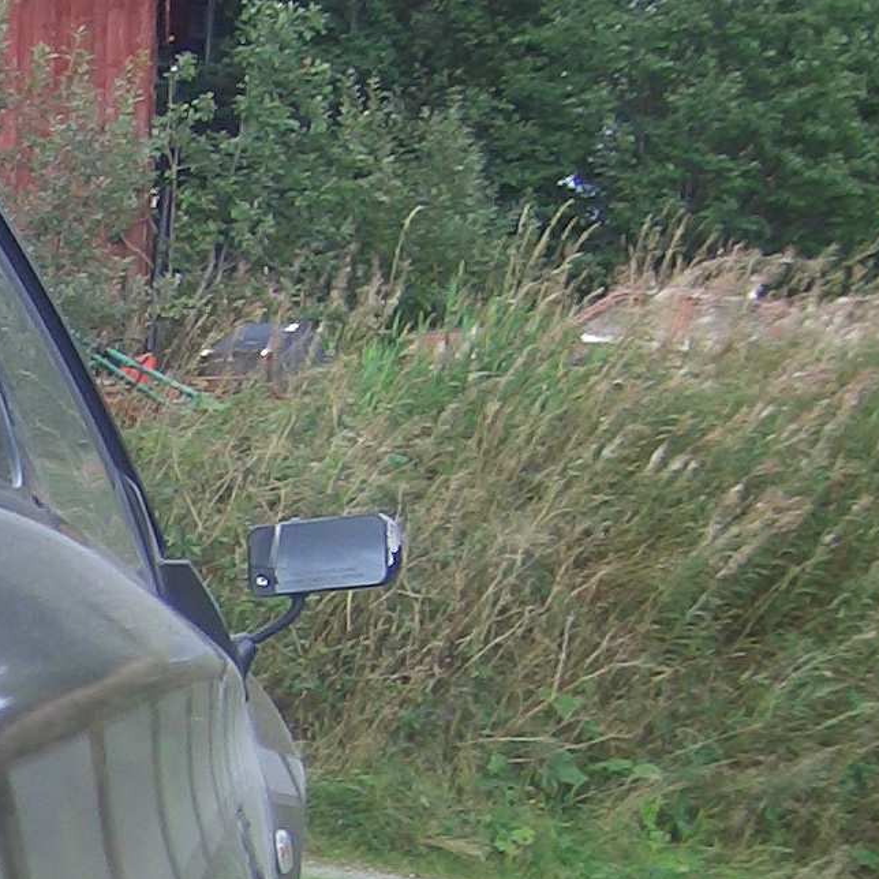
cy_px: 1070
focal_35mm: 137
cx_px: -486
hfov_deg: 12.1
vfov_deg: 12.4
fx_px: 3936
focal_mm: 8
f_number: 2.8
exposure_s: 1/80
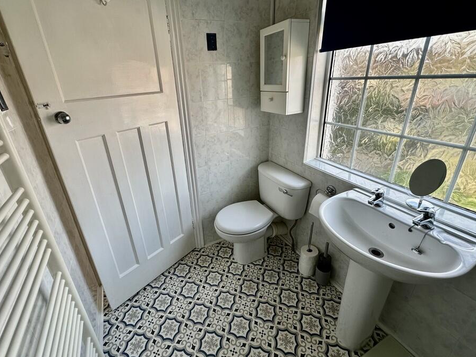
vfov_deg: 78.0
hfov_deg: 94.4
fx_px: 220
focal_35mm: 16
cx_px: 225
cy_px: 167
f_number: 2.2
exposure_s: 1/99
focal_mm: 2.22
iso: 50
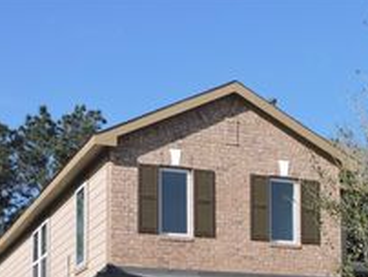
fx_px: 1054
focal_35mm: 99
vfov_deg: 14.5
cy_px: 336
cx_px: 379
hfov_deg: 19.2
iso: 100
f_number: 3.3
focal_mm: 7.1
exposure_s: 1/1000
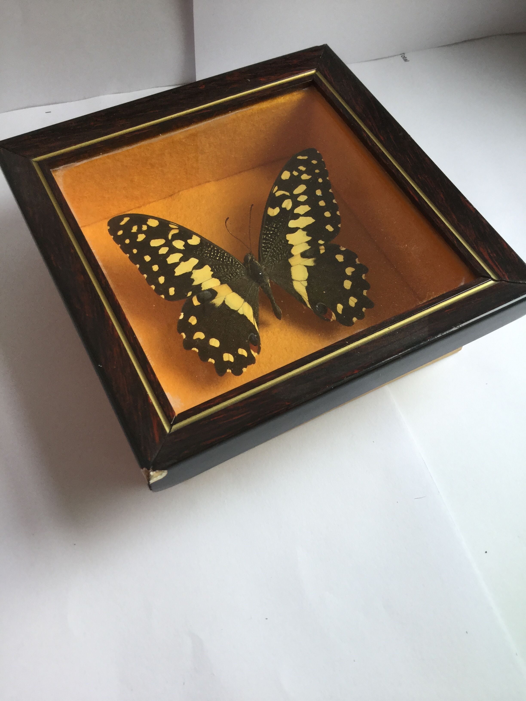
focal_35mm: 31
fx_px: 628
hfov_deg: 45.4
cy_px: 350
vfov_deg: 58.4
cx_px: 263
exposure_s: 1/33
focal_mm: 3.3
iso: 25
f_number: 2.4
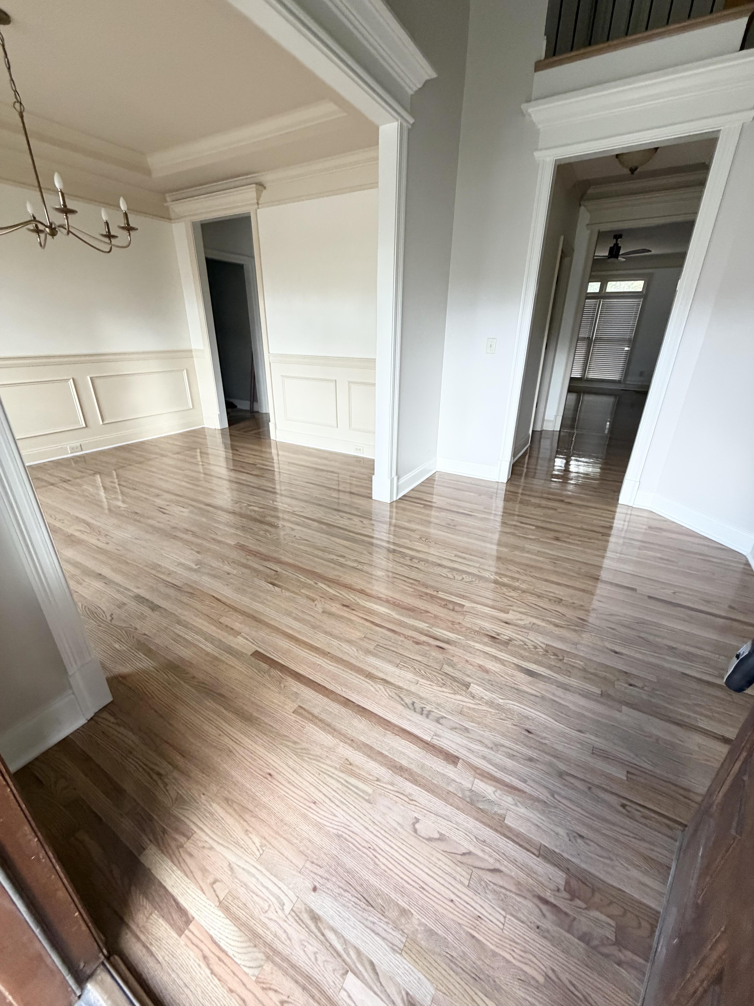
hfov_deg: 85.7
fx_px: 407
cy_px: 503
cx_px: 377
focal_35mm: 14
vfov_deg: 102.1
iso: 320
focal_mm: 2.22
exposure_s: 1/93
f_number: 2.2
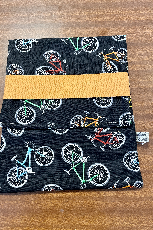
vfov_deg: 65.5
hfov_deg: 46.4
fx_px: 178
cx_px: 72
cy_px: 112
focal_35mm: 28
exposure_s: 1/50
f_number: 1.6
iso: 160
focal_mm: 4.2
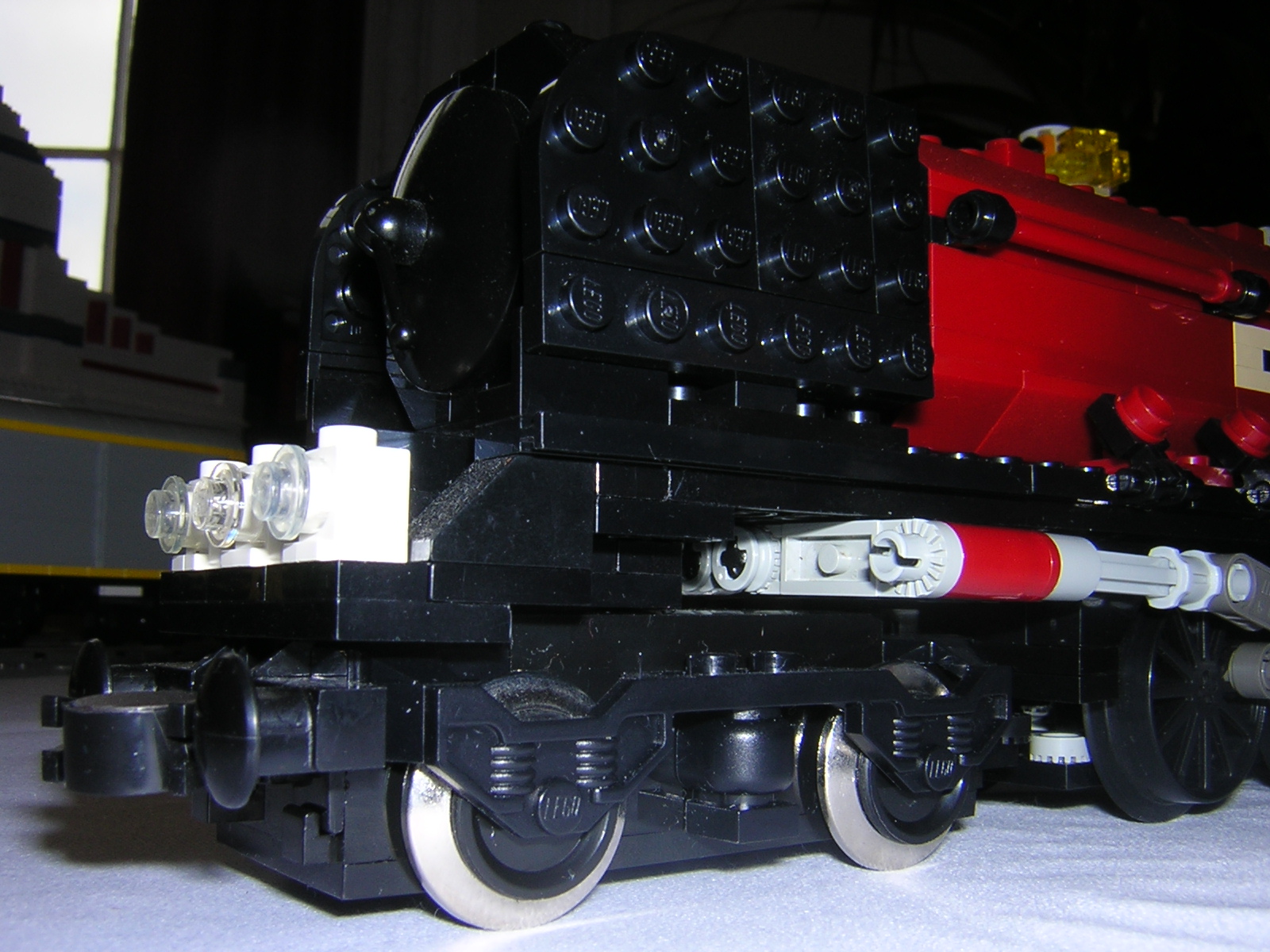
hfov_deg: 51.4
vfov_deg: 39.7
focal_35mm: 36
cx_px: 635
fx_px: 1321
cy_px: 476
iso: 100
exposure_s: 1/60.1
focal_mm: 4.7
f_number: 5.2
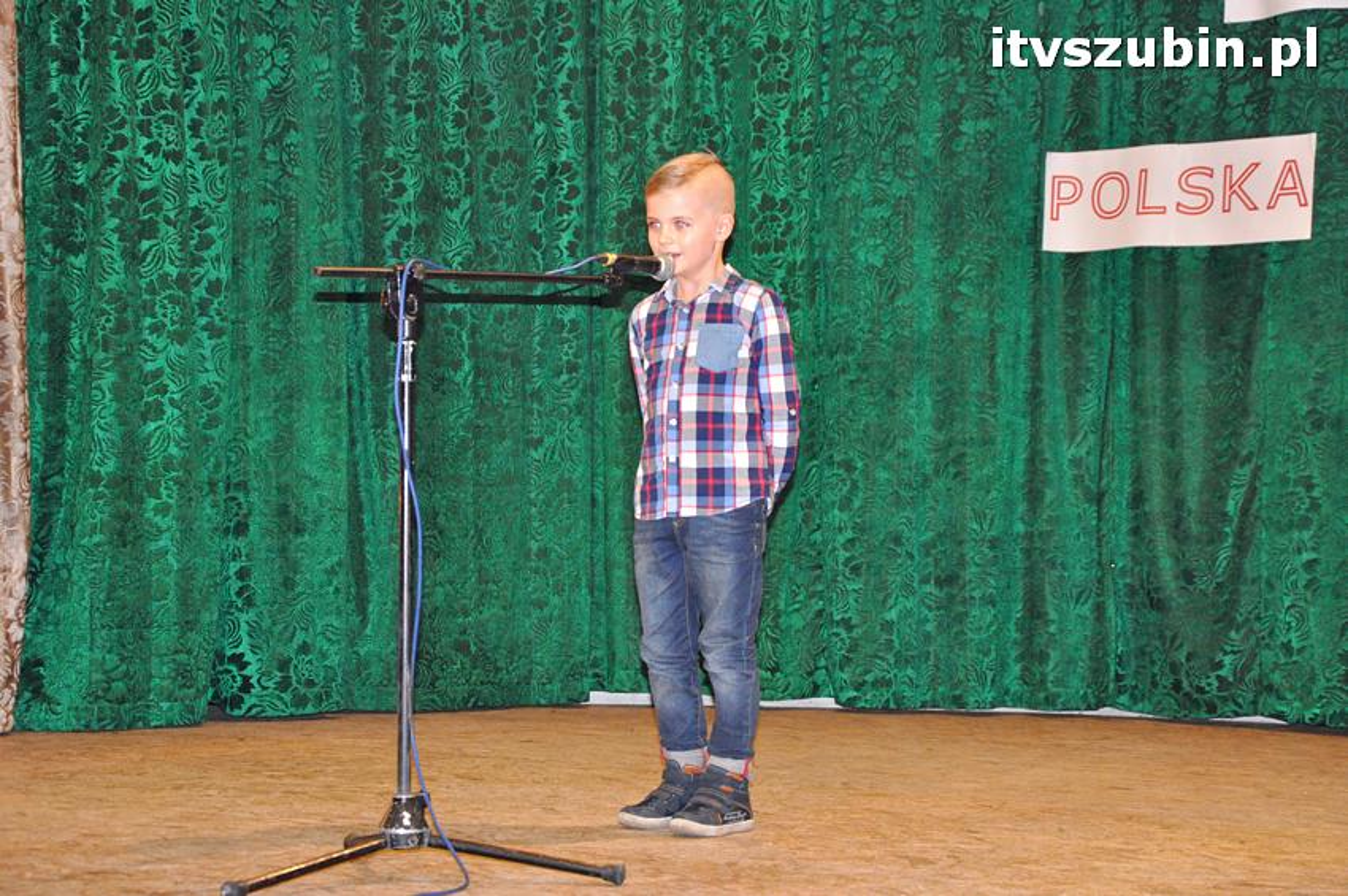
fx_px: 2806
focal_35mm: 75
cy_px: 448
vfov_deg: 18.1
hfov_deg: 27.0
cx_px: 674
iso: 2000
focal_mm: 50
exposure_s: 1/60
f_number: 5
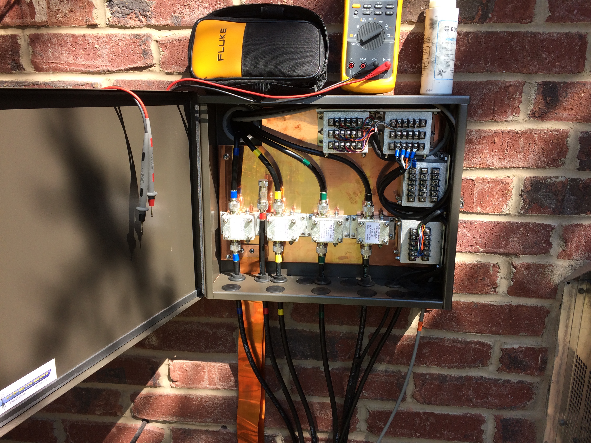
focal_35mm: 29
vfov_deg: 48.2
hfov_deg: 61.7
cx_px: 296
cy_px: 222
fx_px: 495
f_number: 2.2
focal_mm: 4.15
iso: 32
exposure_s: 1/578
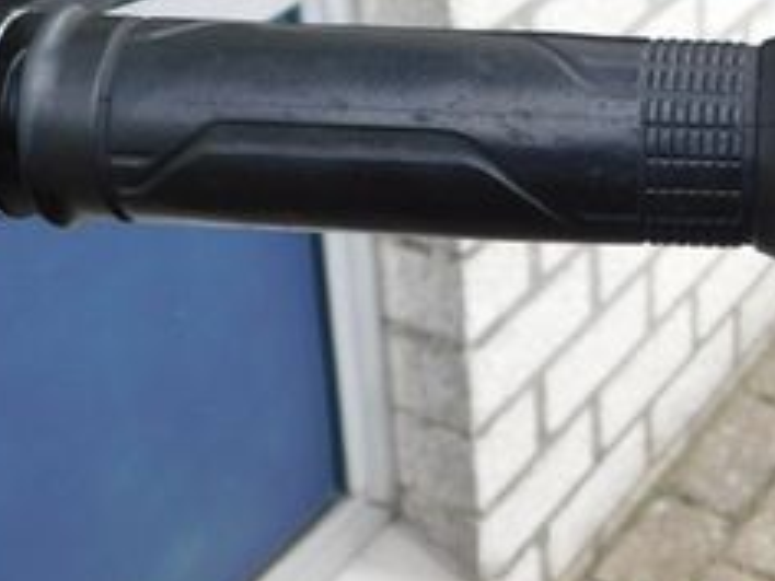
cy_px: 102
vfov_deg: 19.2
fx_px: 1702
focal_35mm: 76
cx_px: 585
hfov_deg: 25.3
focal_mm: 4.9
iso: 125
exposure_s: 1/125
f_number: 3.2
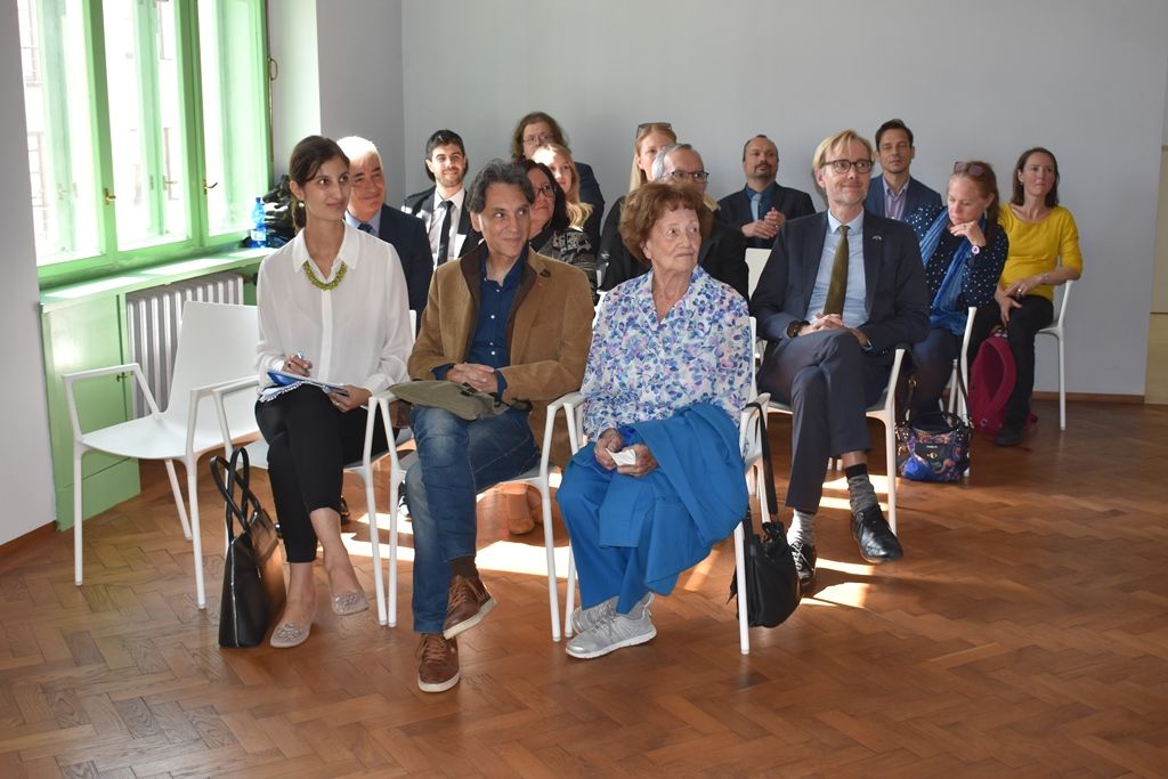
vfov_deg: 29.9
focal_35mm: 45
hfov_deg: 43.6
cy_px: 390
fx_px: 1460
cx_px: 584
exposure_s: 1/125
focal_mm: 30
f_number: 5.6
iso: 450
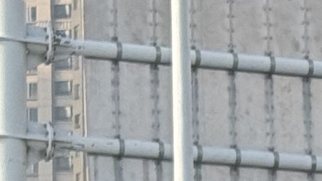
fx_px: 3260
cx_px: 1175
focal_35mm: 382
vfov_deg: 3.1
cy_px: 629
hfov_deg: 5.2
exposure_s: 1/1094
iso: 64
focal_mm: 6.76
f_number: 1.78
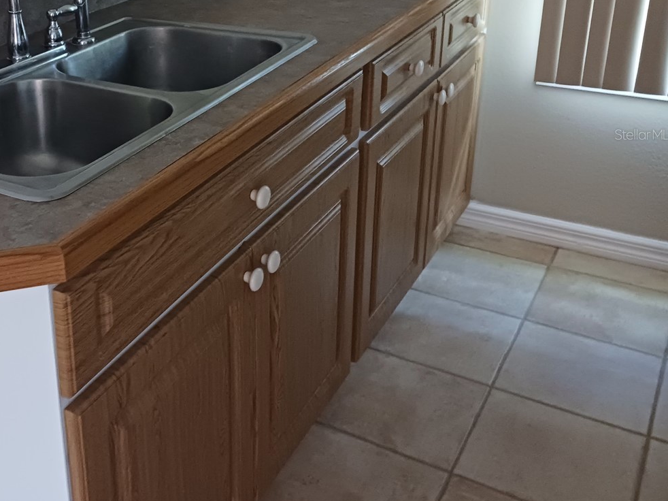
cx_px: 135
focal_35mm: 44
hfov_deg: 41.2
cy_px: 134
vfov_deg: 32.3
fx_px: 849
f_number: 1.8
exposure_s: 1/20
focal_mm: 4
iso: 640
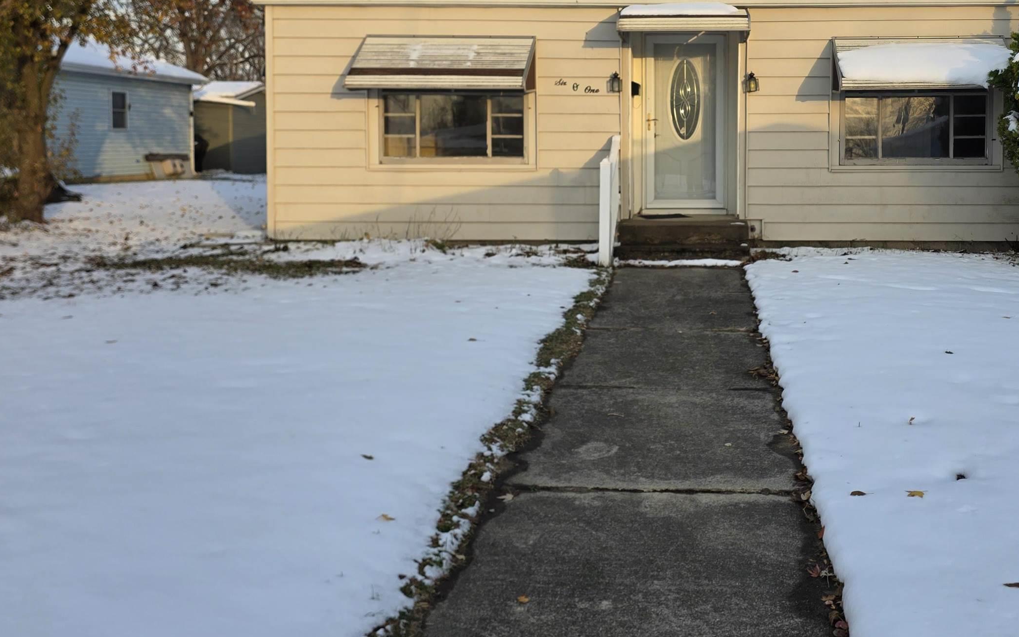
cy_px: 194
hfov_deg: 52.7
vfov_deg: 34.9
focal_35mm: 36
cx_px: 696
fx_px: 1000
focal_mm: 6.3
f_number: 1.7
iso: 25
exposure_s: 1/359
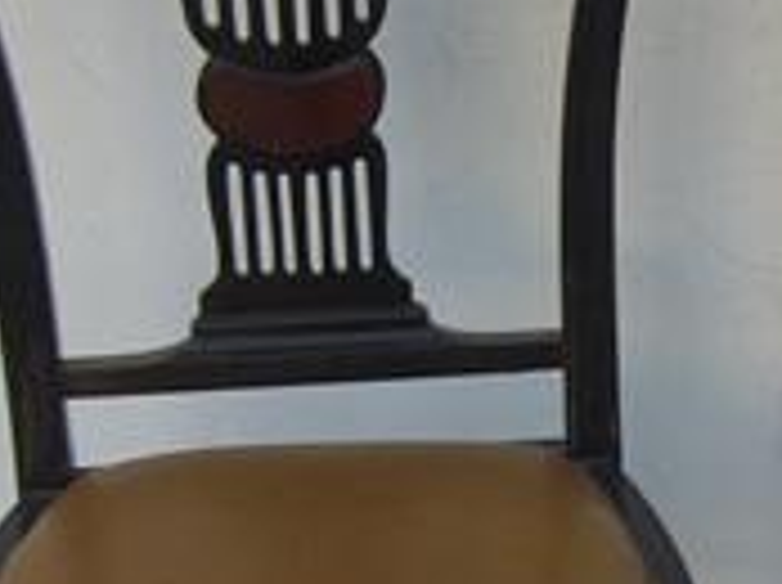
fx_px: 3158
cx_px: 786
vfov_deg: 10.5
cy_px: 427
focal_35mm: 140
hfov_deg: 13.9
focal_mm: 6.2
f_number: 2.7
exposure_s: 1/200
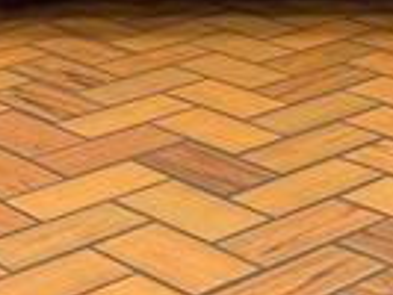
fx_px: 1420
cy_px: -336
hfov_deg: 15.5
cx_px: 369
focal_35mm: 125
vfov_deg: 10.7
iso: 80
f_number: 1.6
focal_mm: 4.2
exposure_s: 1/120
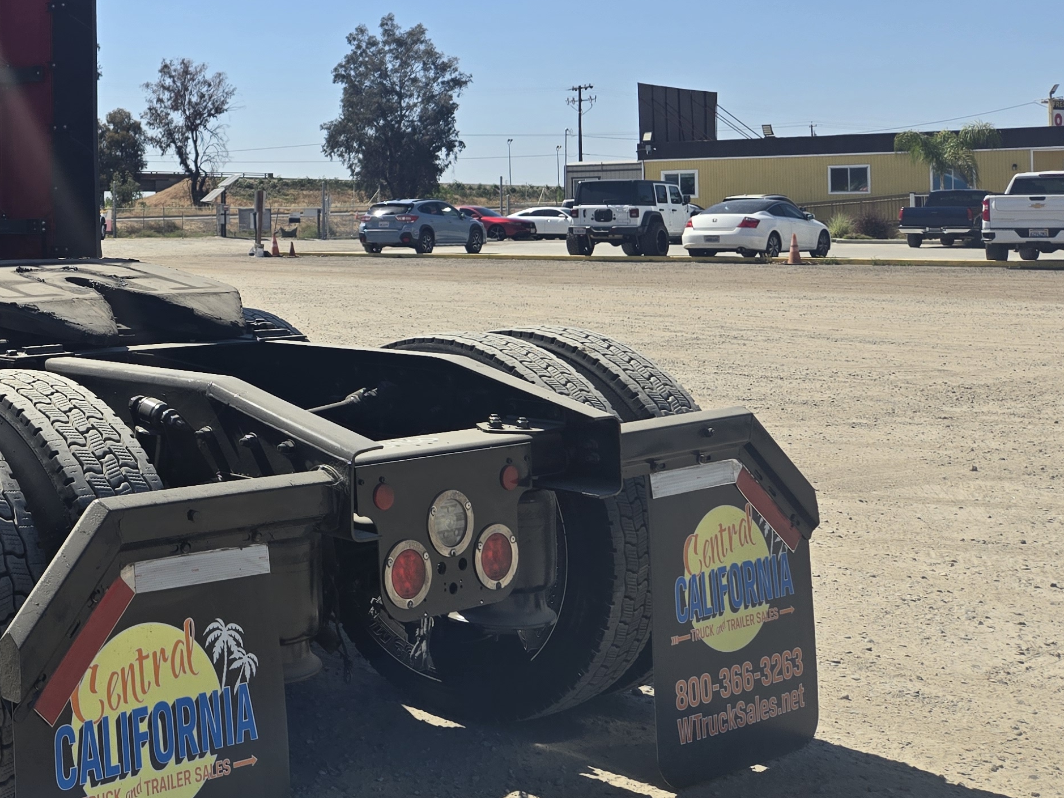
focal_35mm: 49
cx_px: -16
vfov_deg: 29.3
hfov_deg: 35.0
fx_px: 1506
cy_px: 230
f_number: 1.8
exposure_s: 1/2128
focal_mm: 5.4
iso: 25
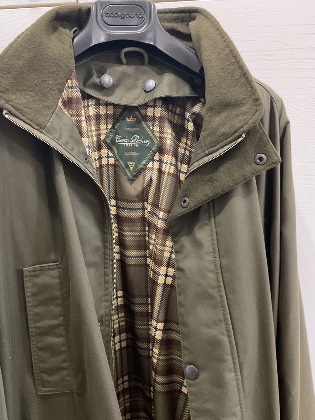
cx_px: 134
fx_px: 412
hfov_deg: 41.7
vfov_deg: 53.9
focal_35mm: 34
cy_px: 189
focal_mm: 3
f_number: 1.8
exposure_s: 1/25
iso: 400
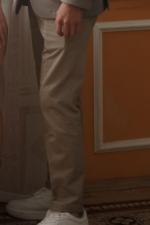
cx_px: -6
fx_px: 1031
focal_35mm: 165
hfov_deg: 8.3
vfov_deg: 12.0
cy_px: -80
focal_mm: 50
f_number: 1.8
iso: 320
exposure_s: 1/1250
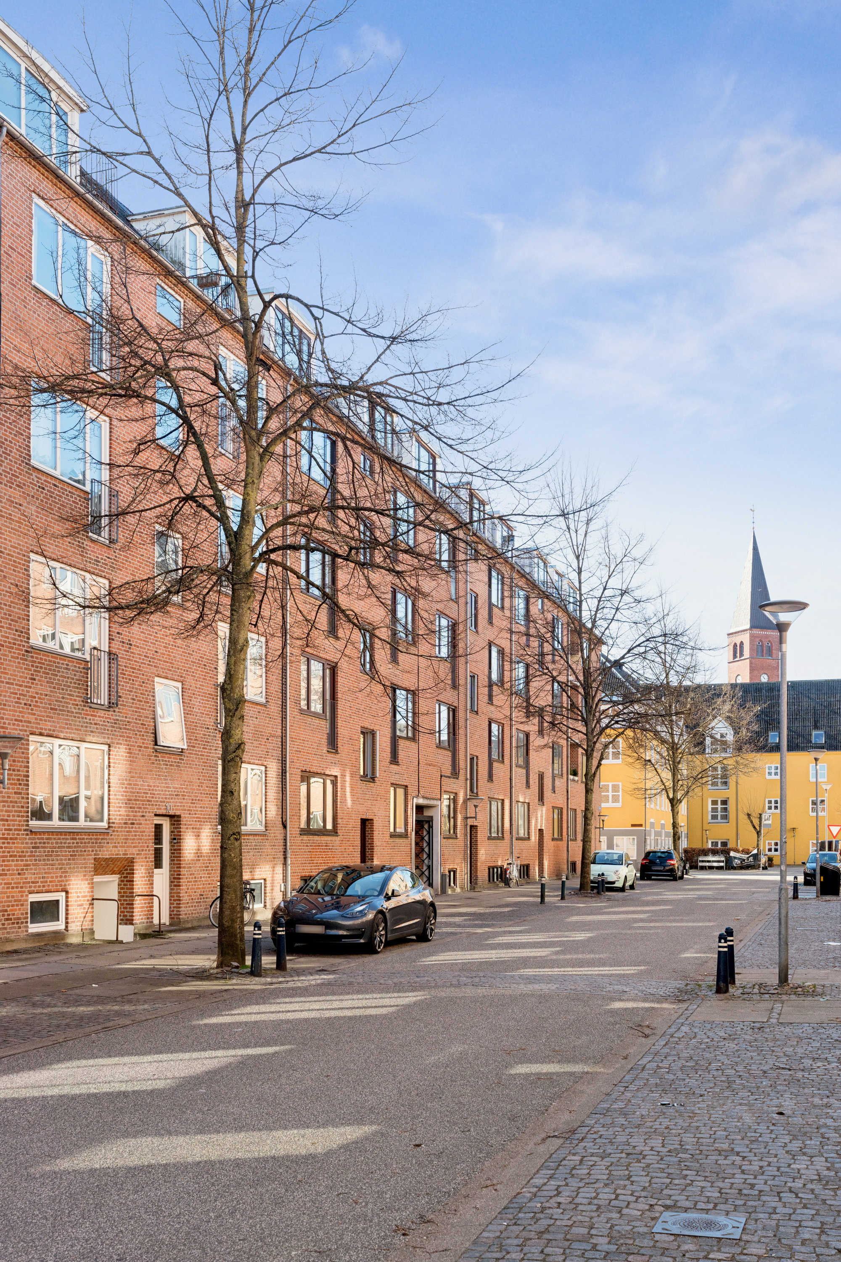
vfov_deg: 54.4
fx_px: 1226
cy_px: 631
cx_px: 420
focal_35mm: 35
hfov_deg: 37.9
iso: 800
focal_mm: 35
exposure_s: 1/250
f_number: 10
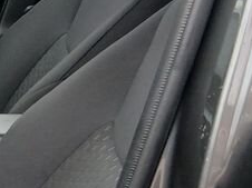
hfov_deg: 14.5
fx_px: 858
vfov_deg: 12.5
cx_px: -215
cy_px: 121
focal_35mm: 118
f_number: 1.8
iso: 250
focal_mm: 3.98
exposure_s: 1/50
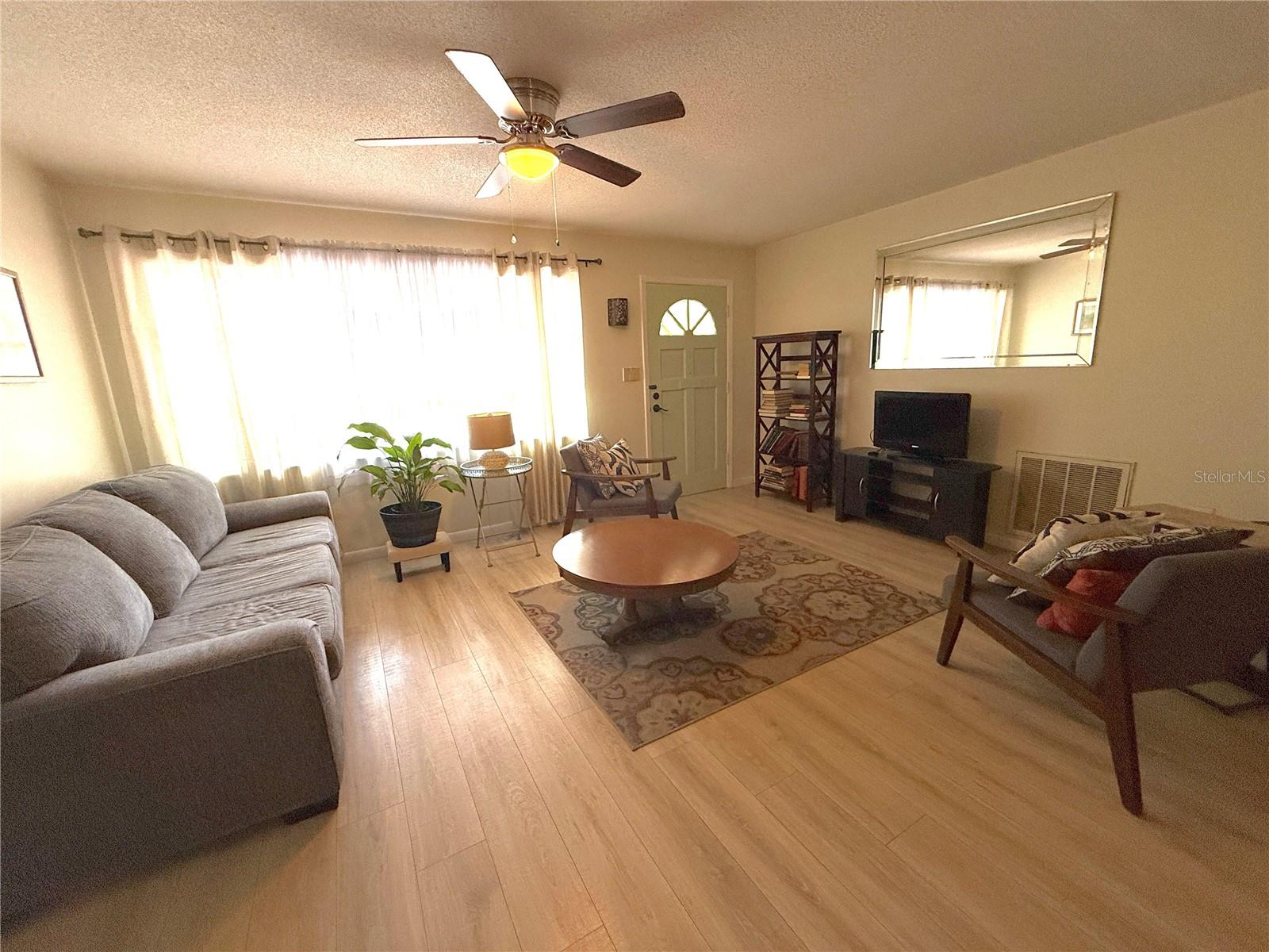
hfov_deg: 102.1
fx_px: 513
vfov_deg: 85.7
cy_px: 476
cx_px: 634
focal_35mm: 14
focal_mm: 2.22
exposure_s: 1/120
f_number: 2.2
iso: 125
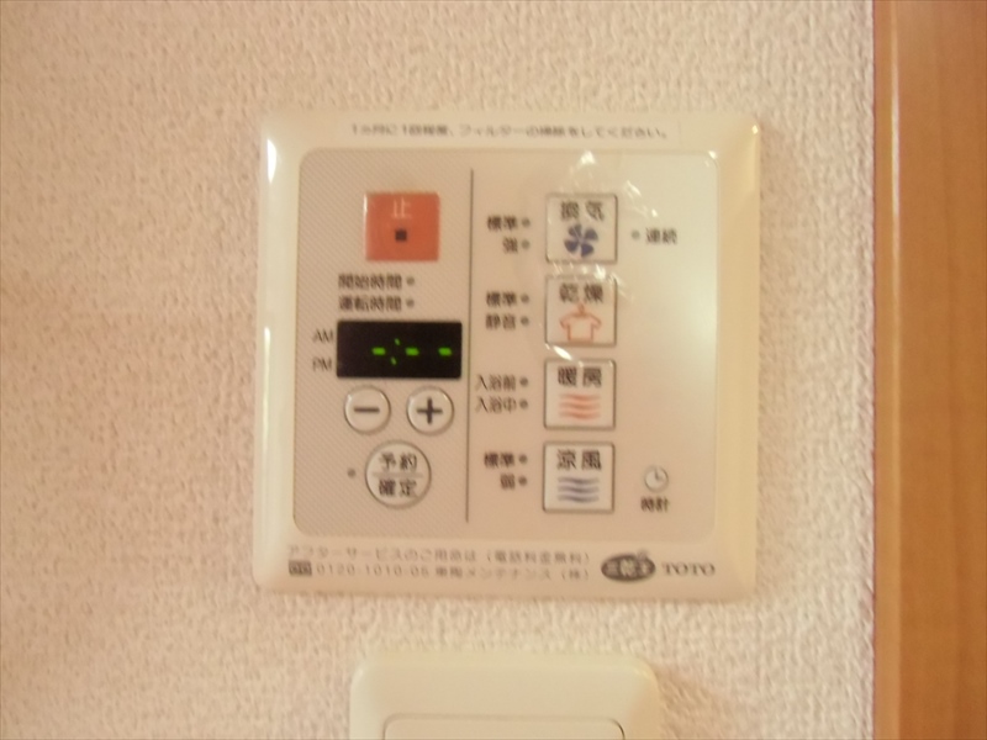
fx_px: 684
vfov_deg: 56.8
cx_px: 494
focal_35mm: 24
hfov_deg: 71.6
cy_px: 370
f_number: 3
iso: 800
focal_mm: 4.24
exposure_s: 1/40
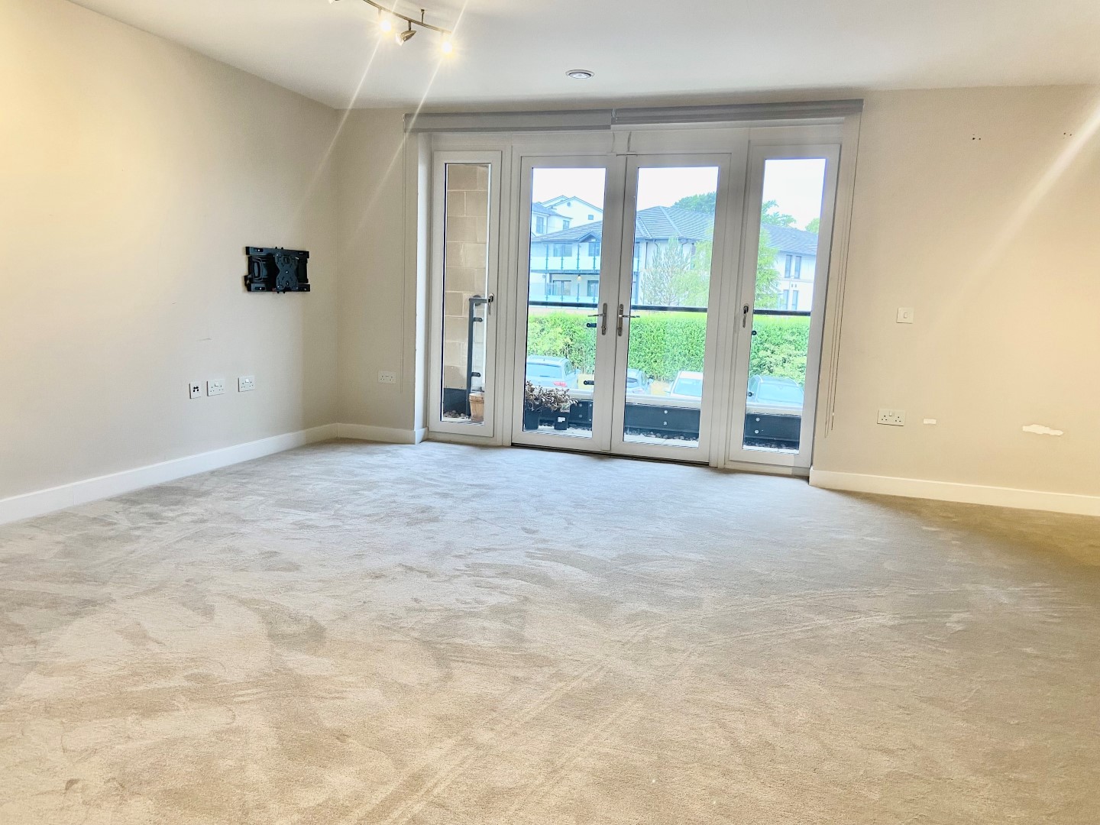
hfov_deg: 67.3
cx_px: 550
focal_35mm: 26
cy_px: 412
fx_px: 826
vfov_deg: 53.1
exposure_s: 1/50
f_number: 1.8
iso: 80
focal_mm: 4.25
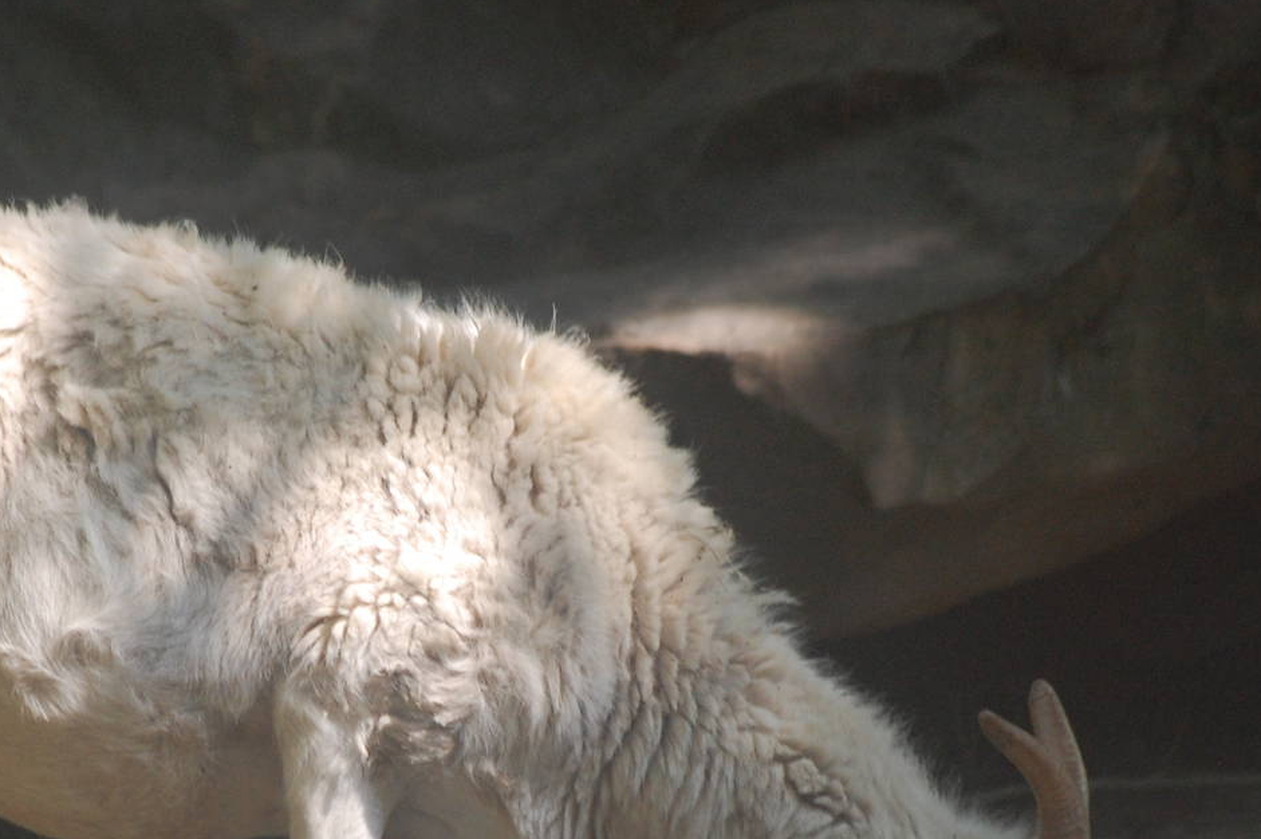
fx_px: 17851
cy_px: 665
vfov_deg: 2.7
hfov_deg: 4.0
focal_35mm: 510
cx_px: 401
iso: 800
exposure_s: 1/320
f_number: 5.6
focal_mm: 200
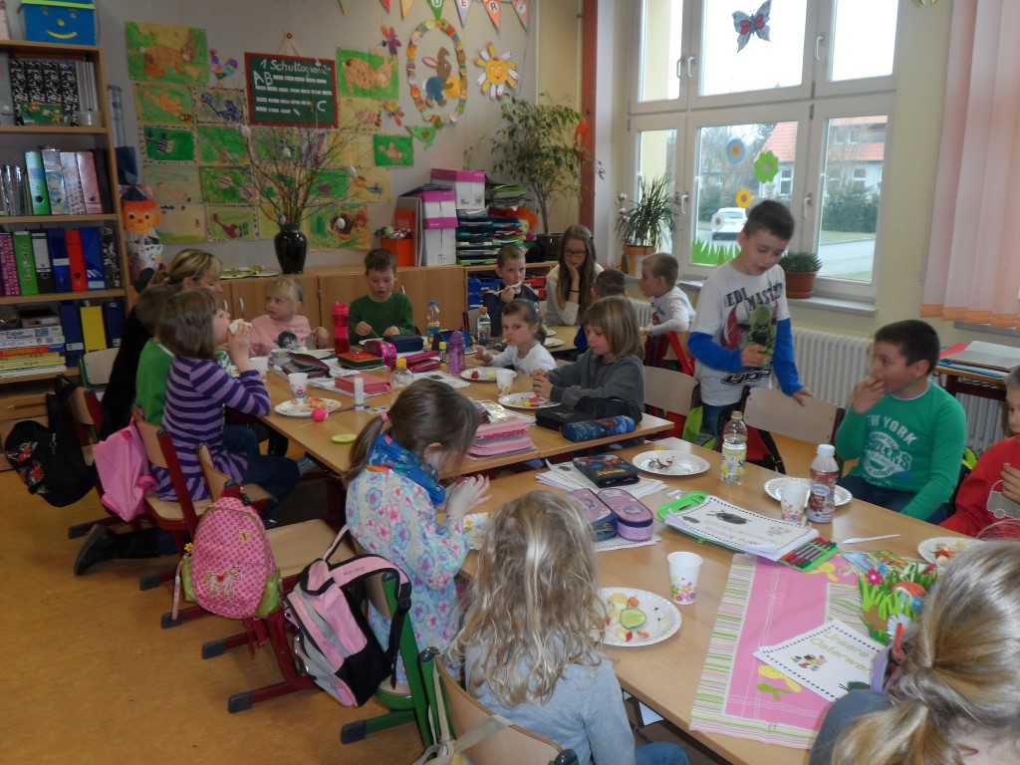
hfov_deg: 63.4
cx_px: 510
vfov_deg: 49.7
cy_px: 382
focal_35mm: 28
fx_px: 825
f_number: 3.1
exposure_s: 1/30
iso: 120
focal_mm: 4.9
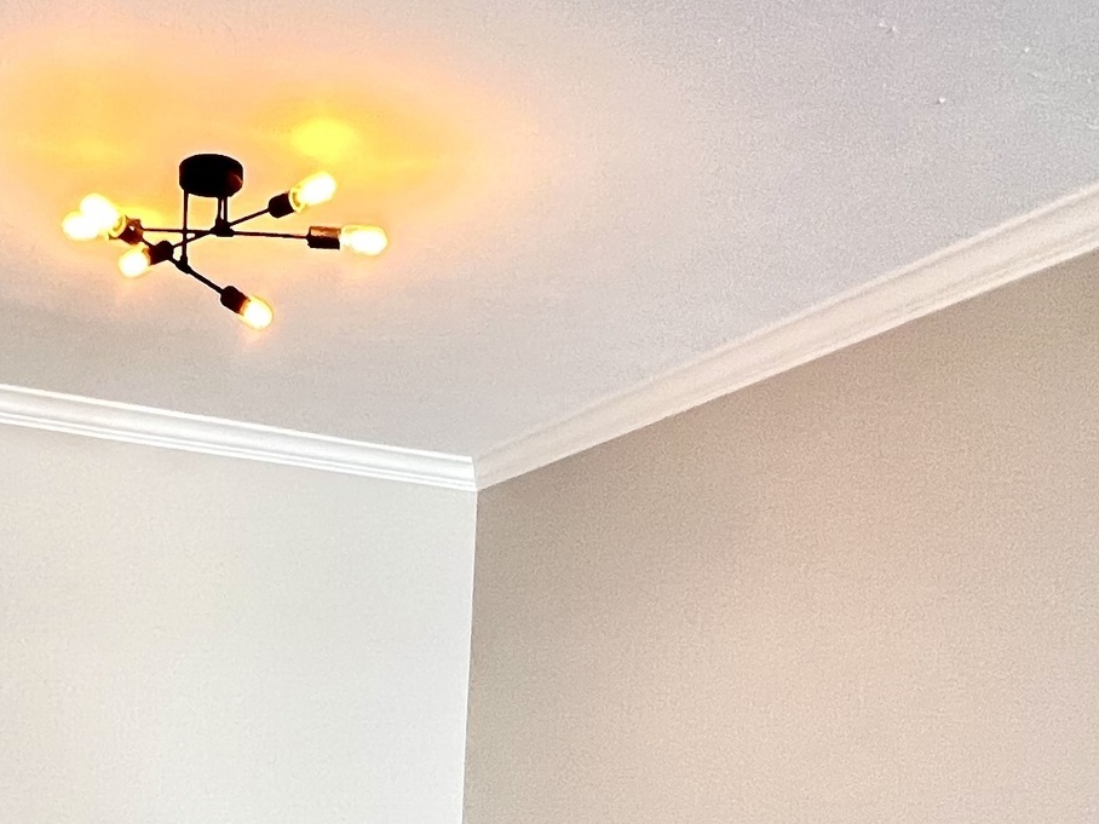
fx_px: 1397
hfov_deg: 41.2
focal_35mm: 44
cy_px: 949
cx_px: 230
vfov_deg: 29.1
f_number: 1.8
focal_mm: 1.57
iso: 160
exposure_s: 1/60
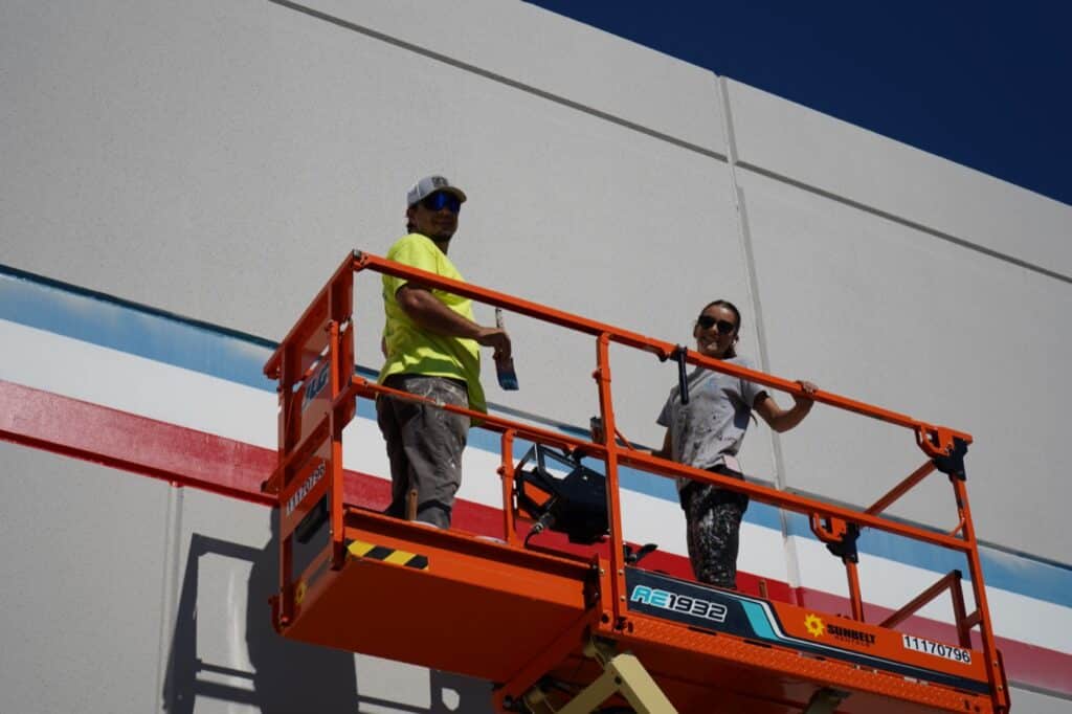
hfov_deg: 28.9
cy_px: 357
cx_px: 536
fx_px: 2084
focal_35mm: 70
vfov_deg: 19.4
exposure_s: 1/2000
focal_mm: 70
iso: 100
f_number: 5.6
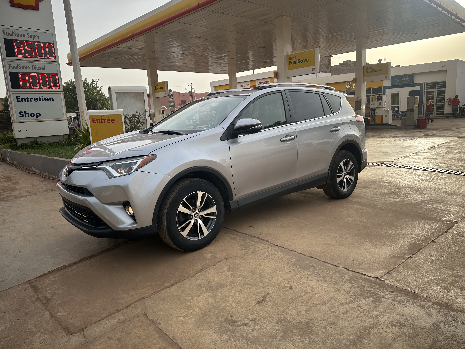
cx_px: 232
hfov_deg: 71.6
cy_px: 174
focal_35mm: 24
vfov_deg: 56.8
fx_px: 322
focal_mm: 6.86
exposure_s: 1/1779
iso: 80
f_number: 1.78
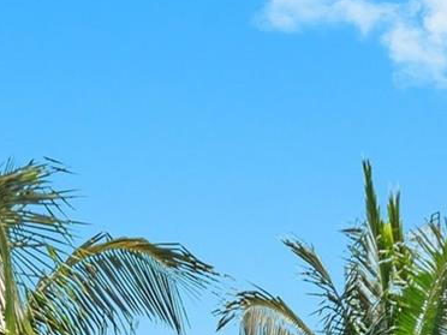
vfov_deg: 19.0
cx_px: 168
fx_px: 801
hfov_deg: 31.1
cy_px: 575
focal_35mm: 62
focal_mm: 10
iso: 200
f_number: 8
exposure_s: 1/160
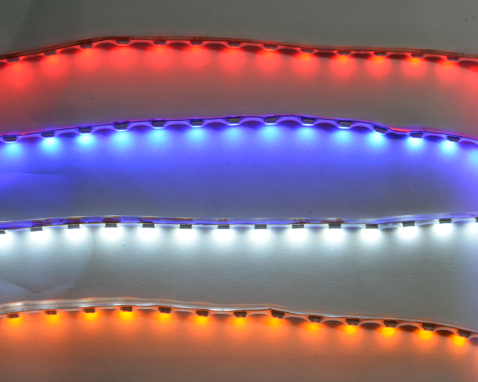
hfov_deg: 18.8
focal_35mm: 102
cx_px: 268
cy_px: 191
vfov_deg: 15.1
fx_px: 1443
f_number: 5.6
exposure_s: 1/500
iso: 280
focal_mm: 60
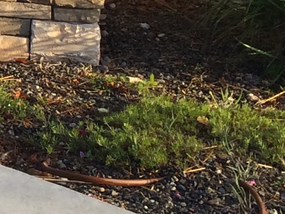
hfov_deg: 8.9
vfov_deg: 7.5
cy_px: -184
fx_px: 1573
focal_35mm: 191
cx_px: -499
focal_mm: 4.12
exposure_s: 1/526
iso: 32
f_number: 2.2
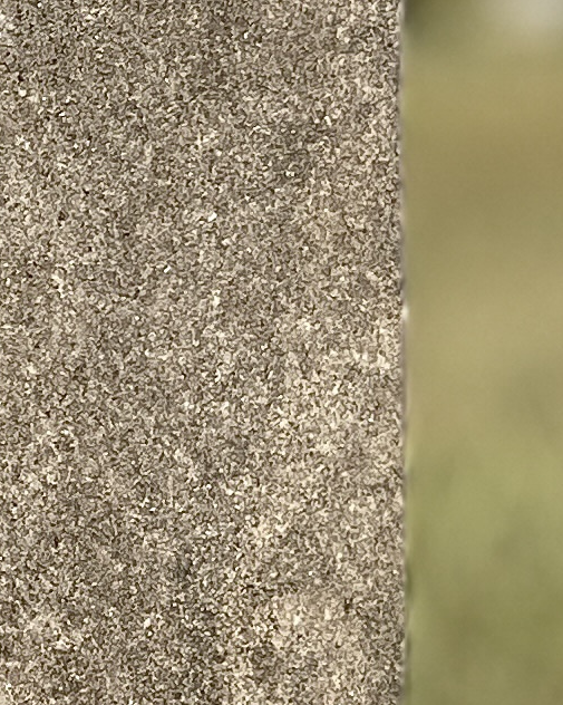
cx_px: -505
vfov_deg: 11.9
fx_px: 3377
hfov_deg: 9.0
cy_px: 225
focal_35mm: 162
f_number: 1.6
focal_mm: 5.1
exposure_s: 1/2660
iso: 50
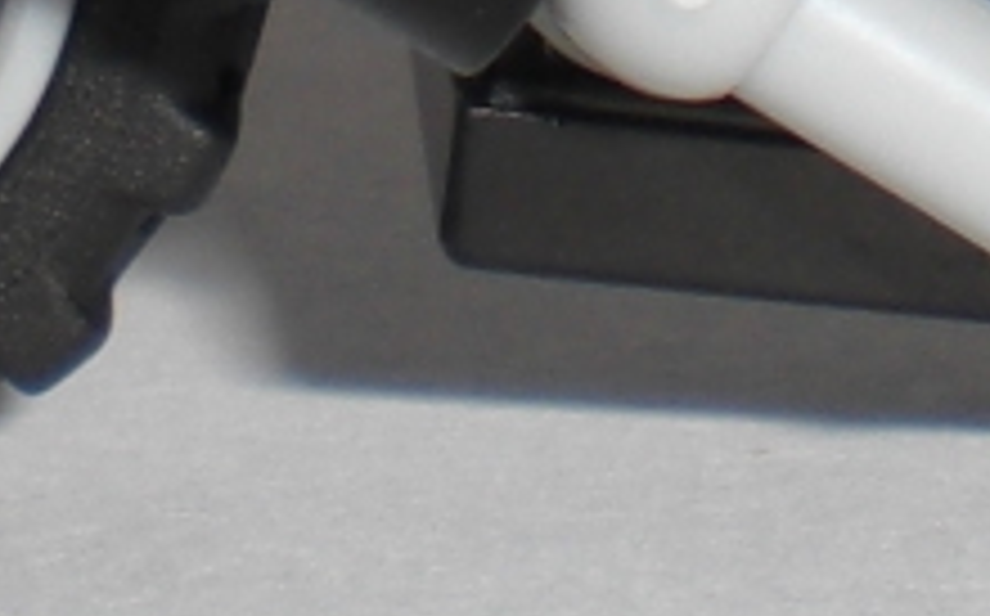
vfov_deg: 4.3
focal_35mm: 293
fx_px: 7897
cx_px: 716
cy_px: -1299
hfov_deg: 7.2
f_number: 4.4
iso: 50
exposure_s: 1/60
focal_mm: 6.3
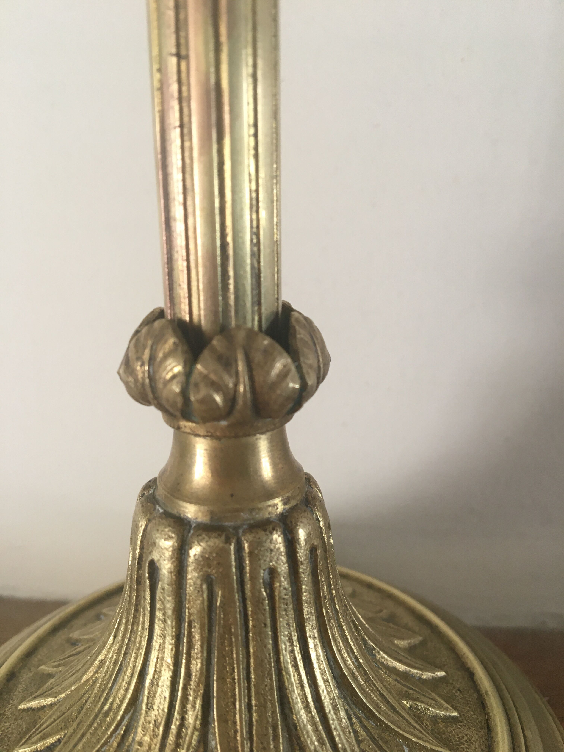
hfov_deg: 48.2
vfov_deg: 61.7
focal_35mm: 29
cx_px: 282
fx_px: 630
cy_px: 376
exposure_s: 1/33
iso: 64
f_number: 2.2
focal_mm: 4.15
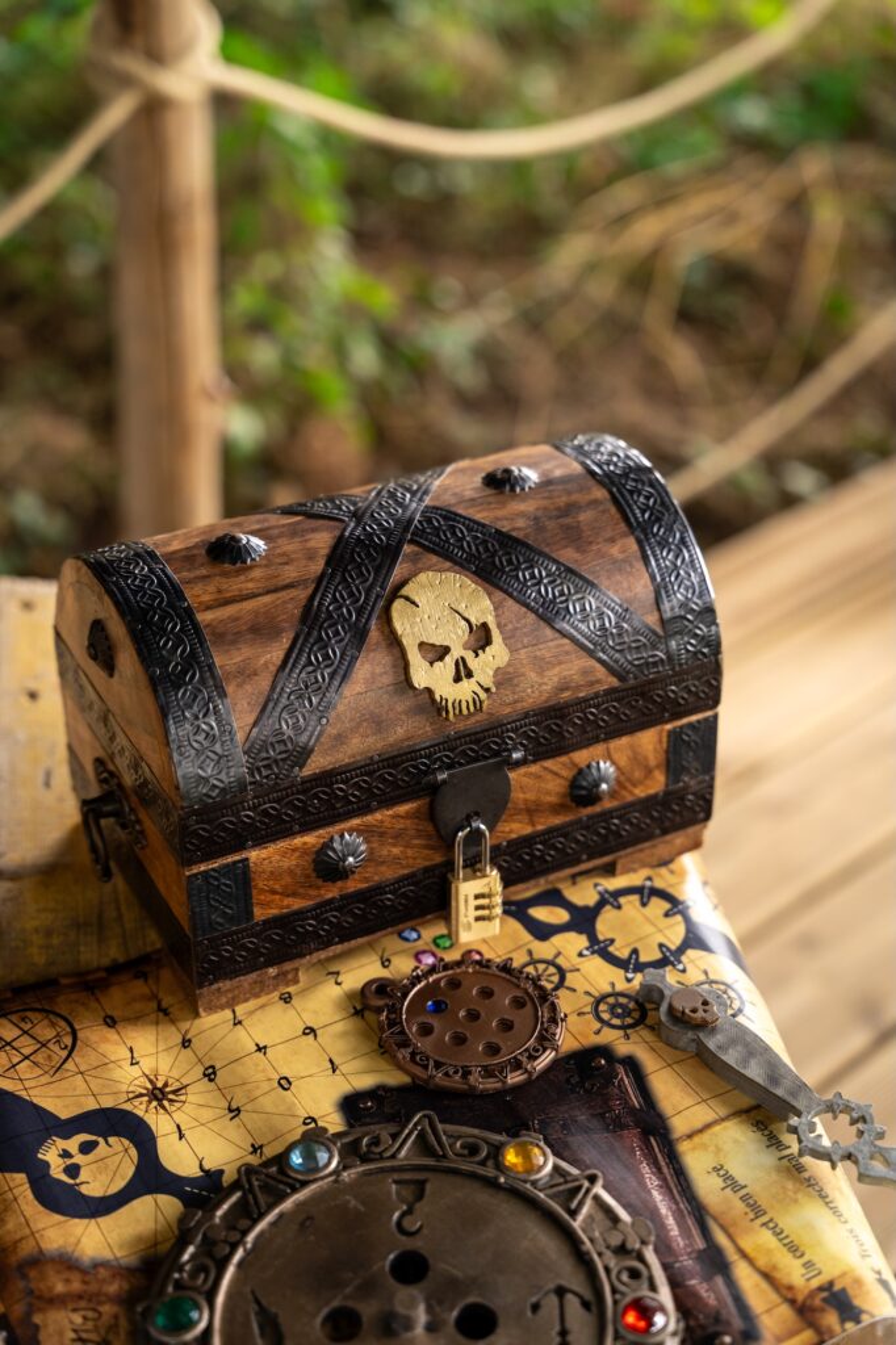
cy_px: 672
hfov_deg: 26.8
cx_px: 448
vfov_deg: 39.3
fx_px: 1883
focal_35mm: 50
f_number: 2.8
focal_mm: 50.4
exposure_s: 1/50
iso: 800
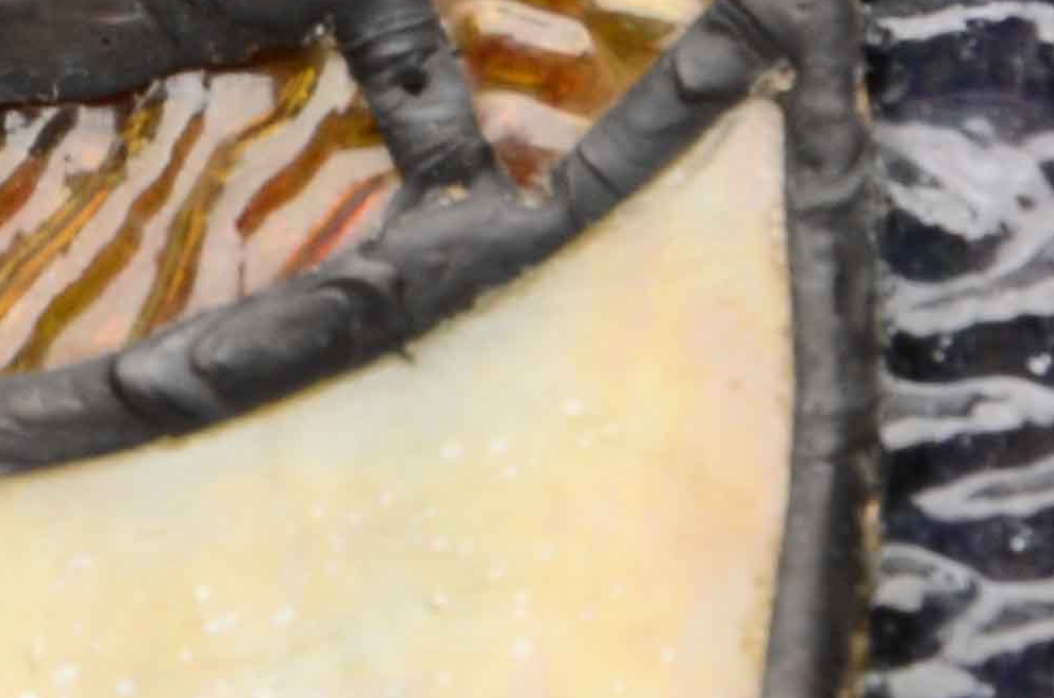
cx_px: -786
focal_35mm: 783
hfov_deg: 2.6
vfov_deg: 1.7
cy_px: -198
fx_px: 22887
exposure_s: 1/160
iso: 200
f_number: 16
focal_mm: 105
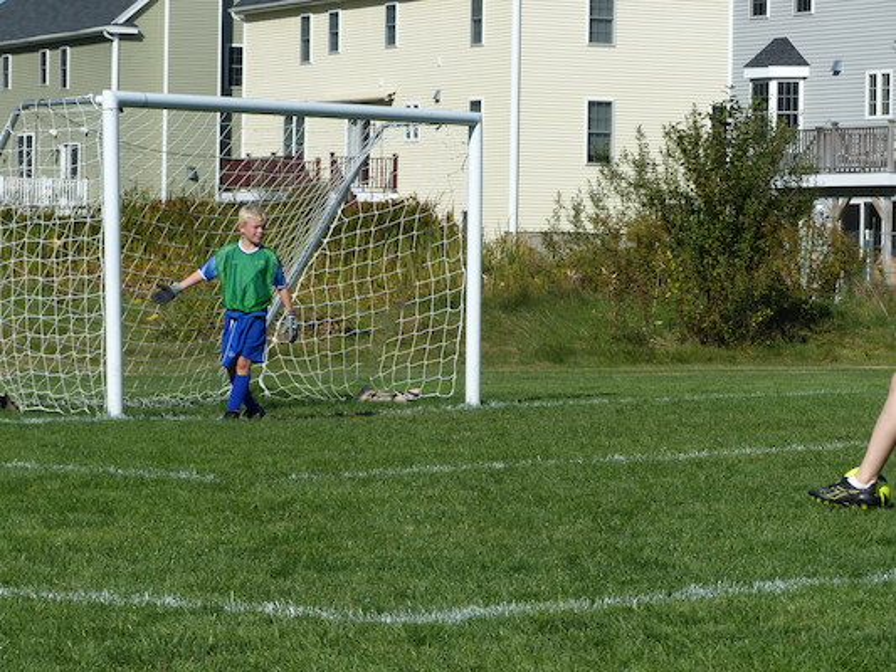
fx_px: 4142
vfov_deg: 9.3
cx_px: 448
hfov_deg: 12.3
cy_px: 336
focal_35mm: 160
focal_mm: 28.7
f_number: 4
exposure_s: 1/2000
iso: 100
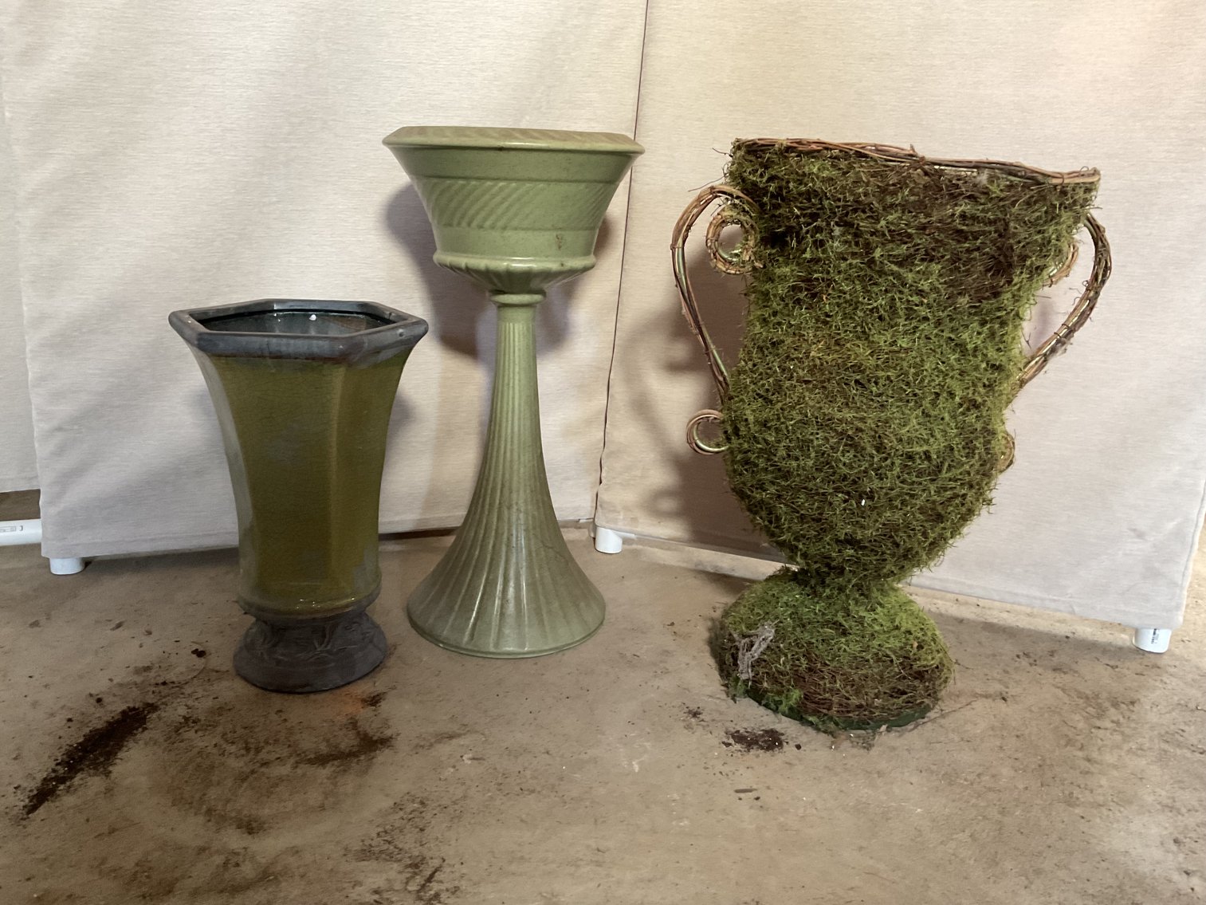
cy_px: 452
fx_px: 1010
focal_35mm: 29
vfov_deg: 48.2
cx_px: 603
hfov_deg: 61.7
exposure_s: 1/50
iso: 250
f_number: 1.8
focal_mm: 3
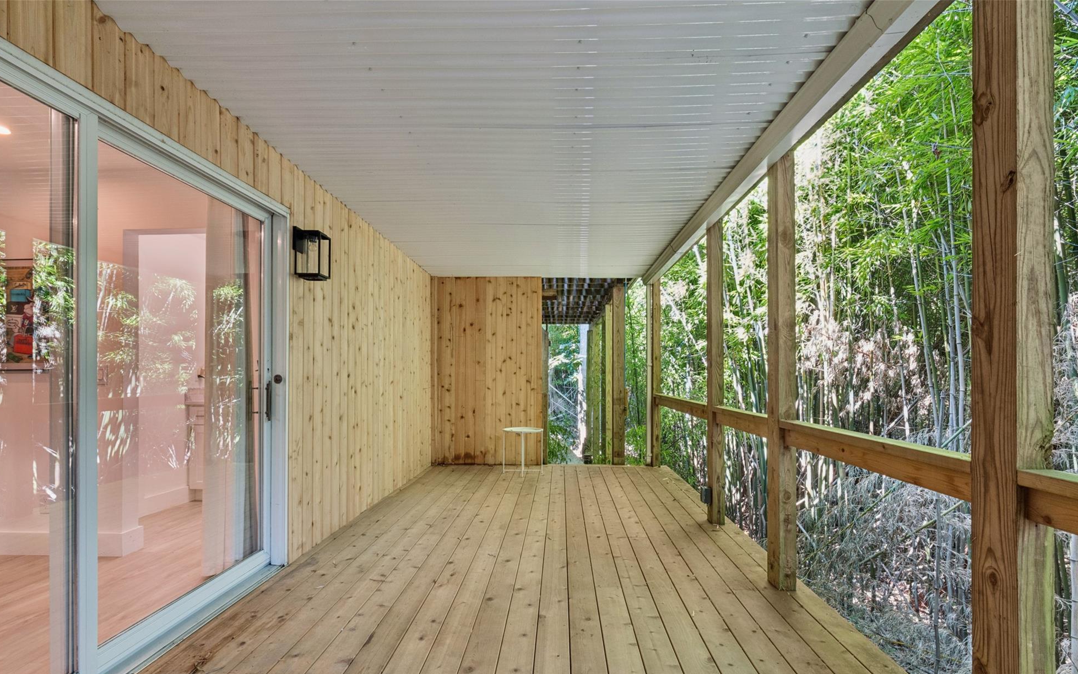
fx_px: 470
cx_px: 523
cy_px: 376
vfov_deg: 71.0
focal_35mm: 16
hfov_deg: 97.8
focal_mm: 15
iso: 640
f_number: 14
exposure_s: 1/5
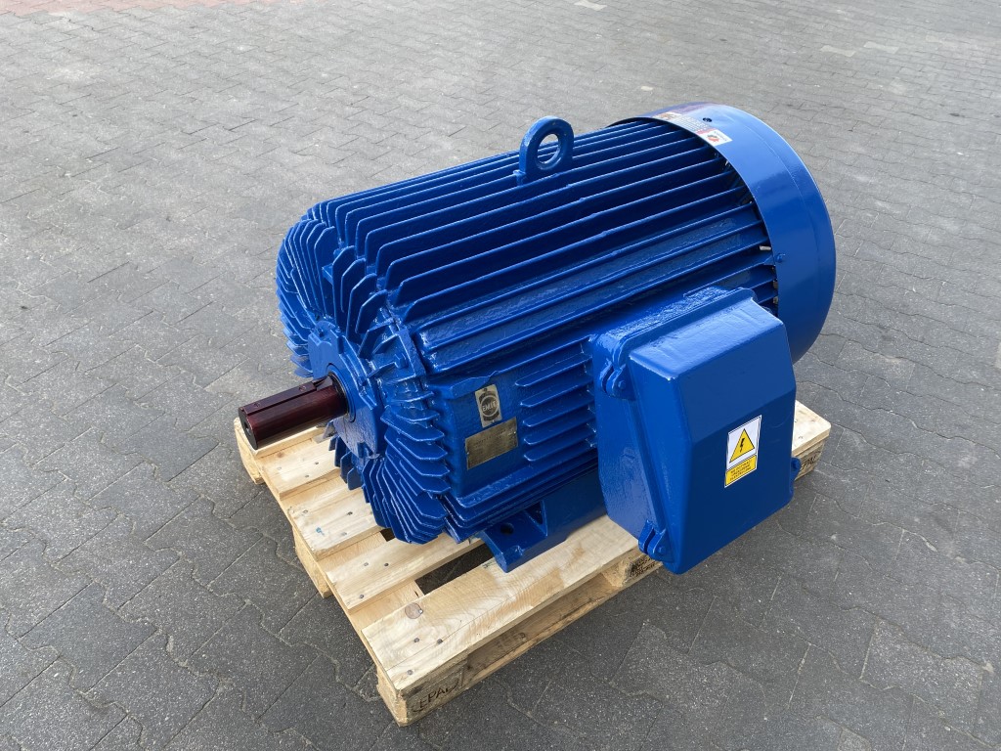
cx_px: 500
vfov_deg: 53.1
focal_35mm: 26
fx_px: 752
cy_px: 376
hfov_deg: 67.3
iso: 32
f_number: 1.8
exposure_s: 1/187
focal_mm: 4.25
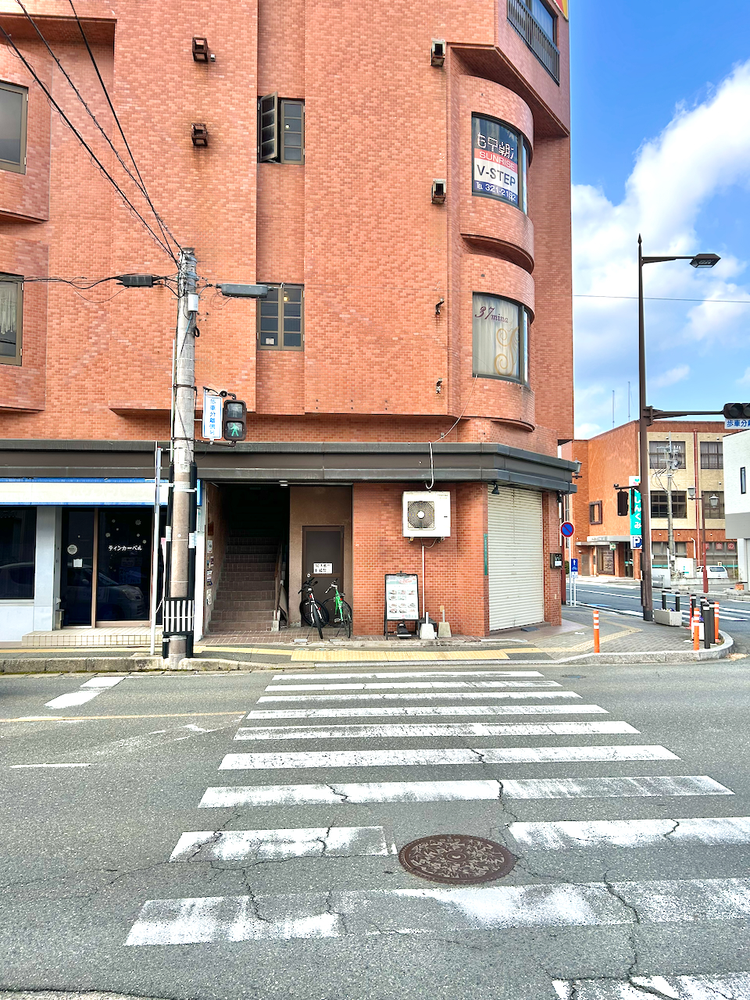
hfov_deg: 53.1
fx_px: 751
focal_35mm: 26
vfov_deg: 67.3
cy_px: 500
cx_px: 375
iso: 50
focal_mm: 5.7
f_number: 1.5
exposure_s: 1/1159
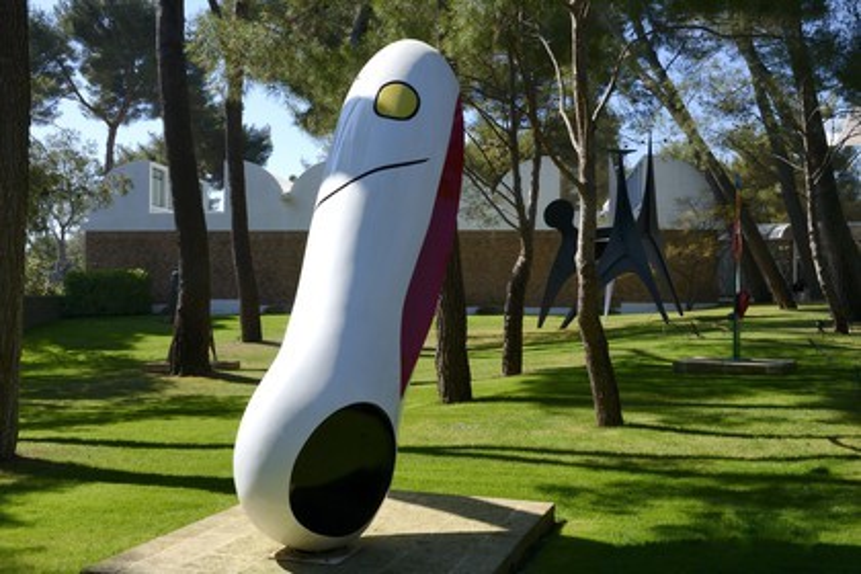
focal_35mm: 38
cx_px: 430
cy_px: 287
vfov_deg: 35.1
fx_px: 909
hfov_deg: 50.7
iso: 200
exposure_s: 1/160
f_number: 13
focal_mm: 38
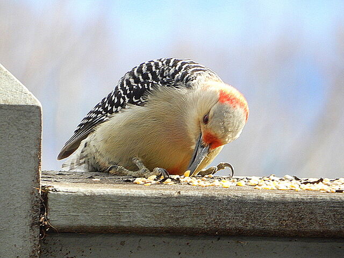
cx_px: 172
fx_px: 8348
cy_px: 129
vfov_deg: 1.8
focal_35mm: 840
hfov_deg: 2.4
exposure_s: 1/160
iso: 180
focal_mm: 151
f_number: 6.9
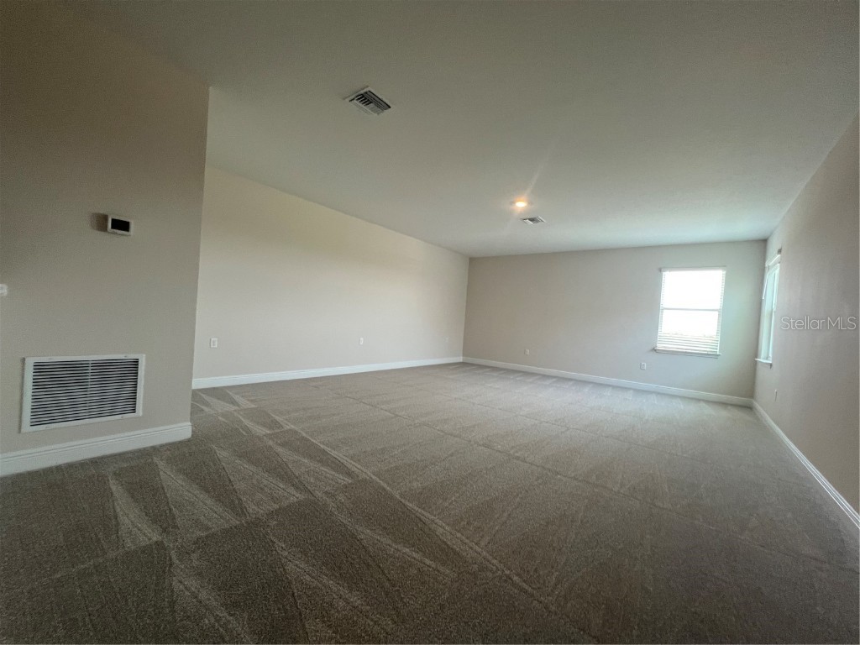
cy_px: 322
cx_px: 430
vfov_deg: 89.9
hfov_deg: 106.2
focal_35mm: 13
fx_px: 323
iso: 200
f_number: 1.8
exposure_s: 1/120
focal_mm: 1.57
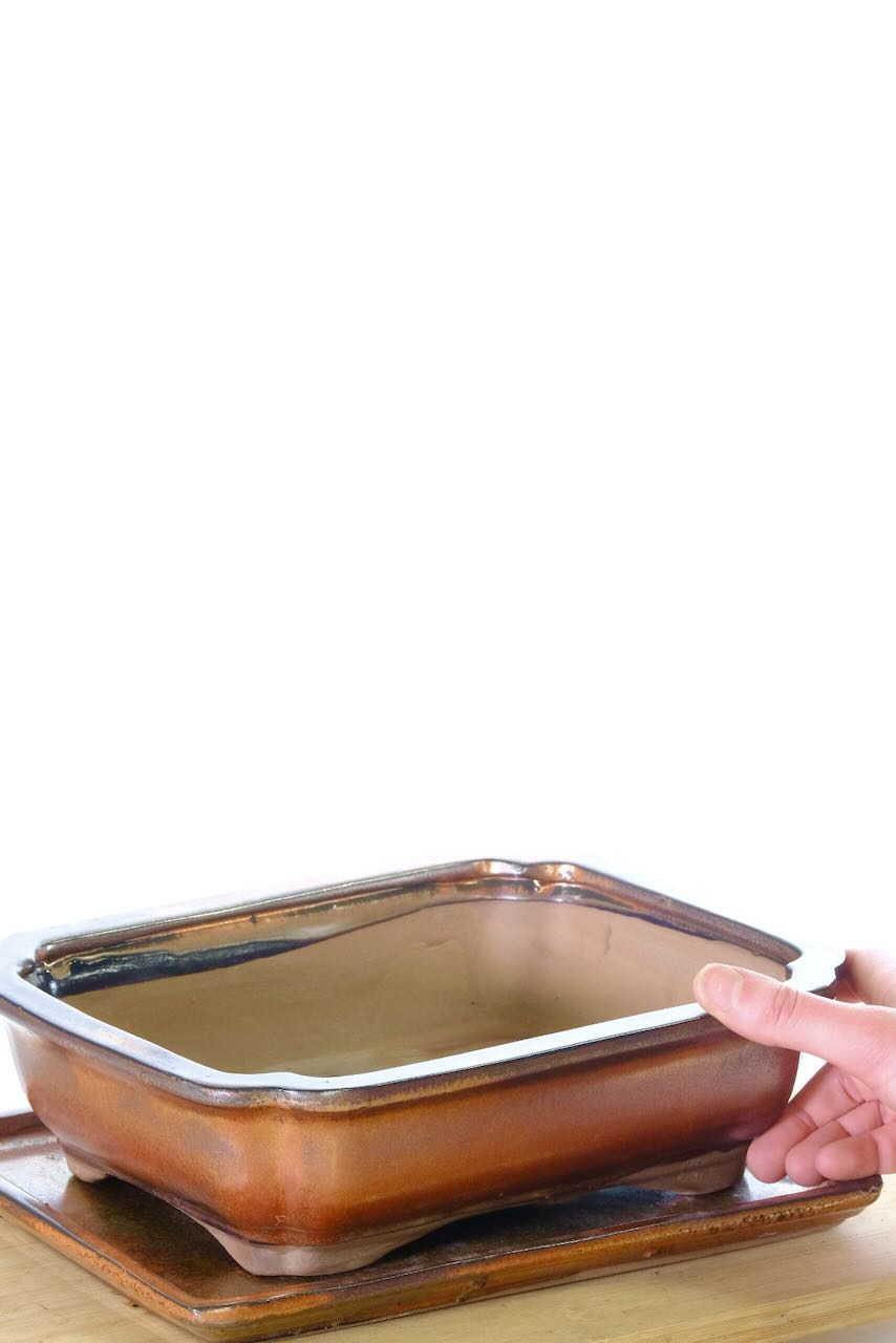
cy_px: 672
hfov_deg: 11.7
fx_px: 4365
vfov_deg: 17.5
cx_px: 448
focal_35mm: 117
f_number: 13
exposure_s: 1/8
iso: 2500
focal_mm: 77.9
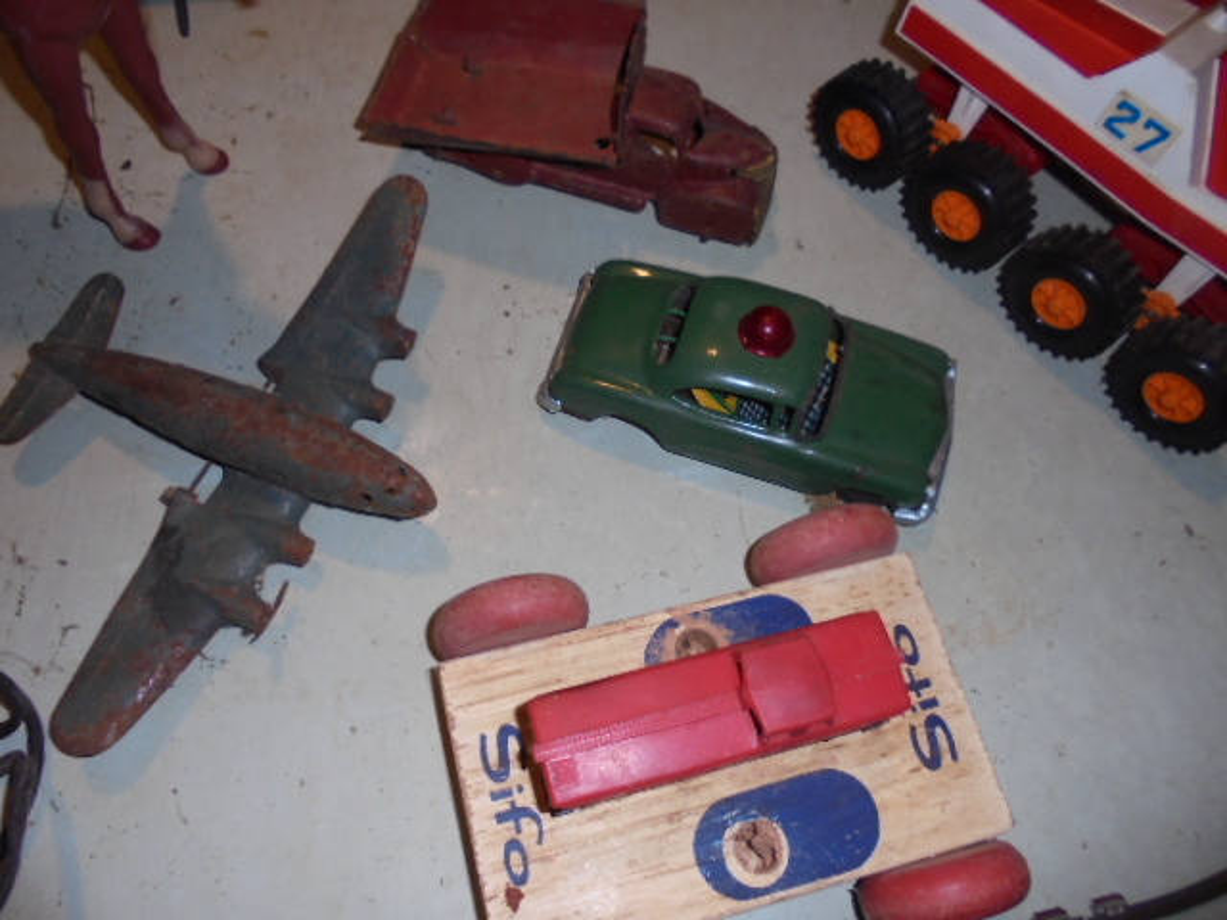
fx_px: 922
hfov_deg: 67.3
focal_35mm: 26
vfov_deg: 53.1
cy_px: 460
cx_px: 614
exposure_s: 1/30
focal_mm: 4.6
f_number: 3.5
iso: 200
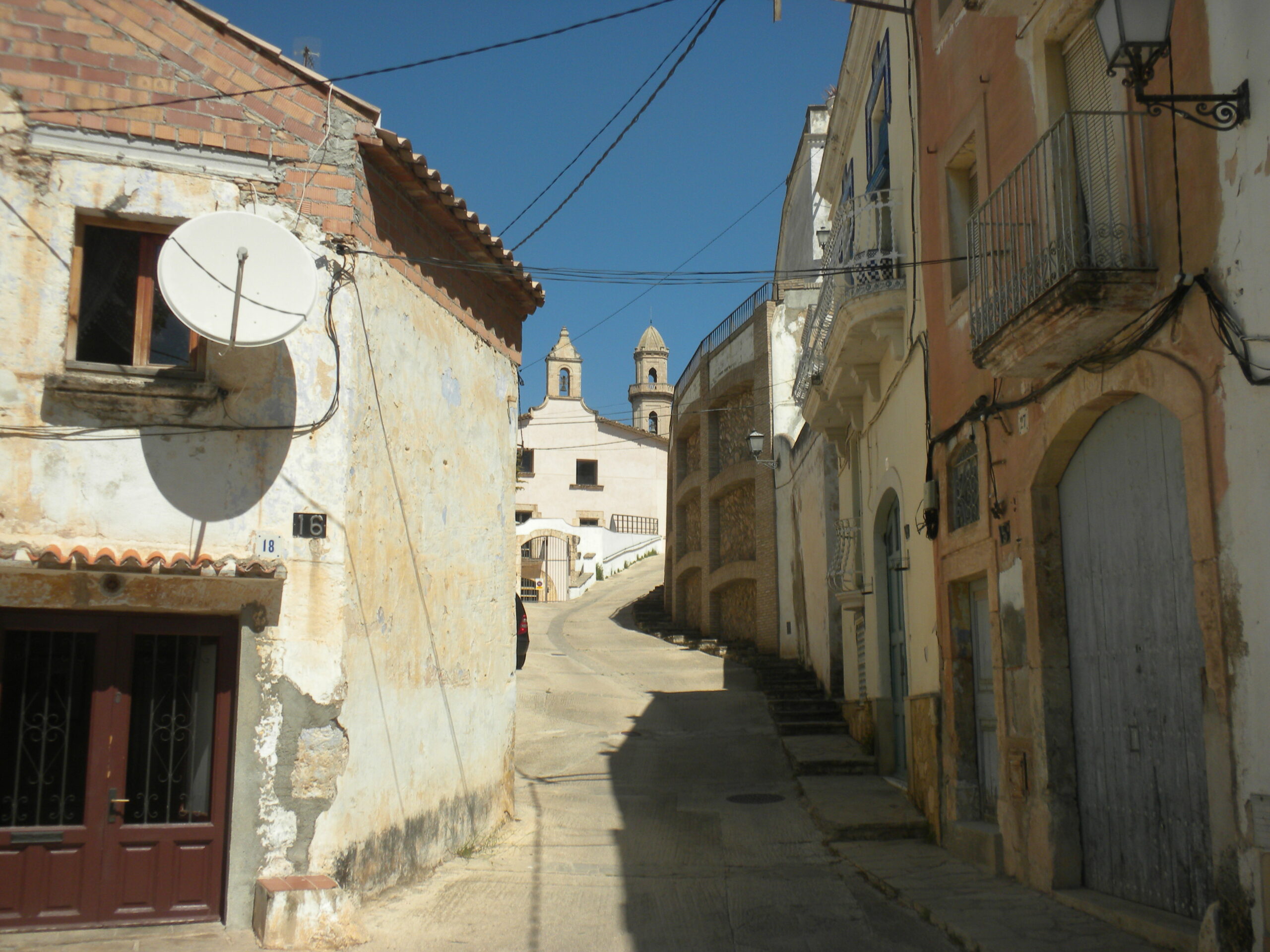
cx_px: 635
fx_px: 1357
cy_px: 476
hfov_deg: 50.1
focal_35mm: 37
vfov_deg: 38.7
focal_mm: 6.6
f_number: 10
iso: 64
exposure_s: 1/162
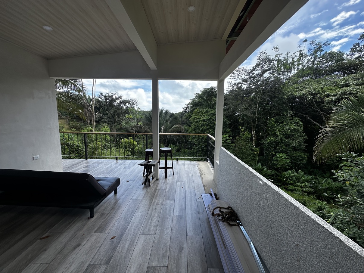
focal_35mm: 14
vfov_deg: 85.7
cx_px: 182
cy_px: 136
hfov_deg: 102.1
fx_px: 147
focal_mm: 2.22
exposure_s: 1/483
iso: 40
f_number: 2.2
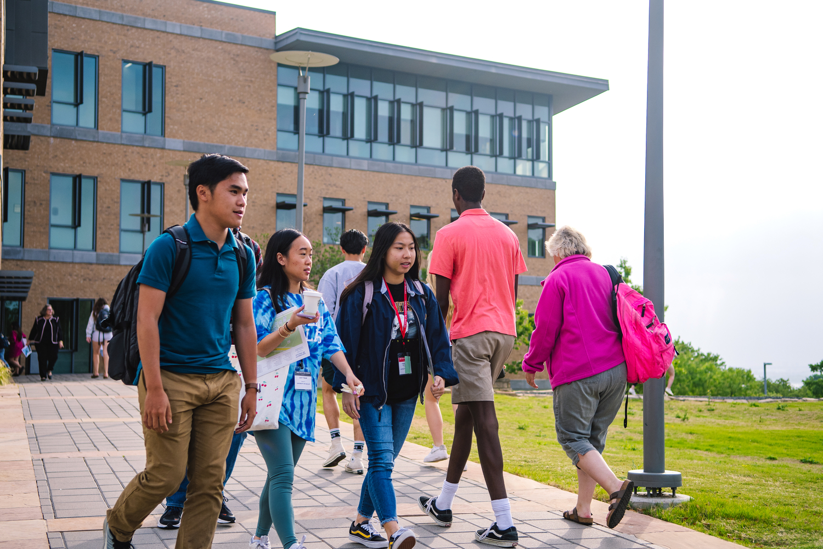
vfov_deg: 25.8
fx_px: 1200
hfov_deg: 37.9
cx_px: 412
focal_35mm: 52
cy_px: 274
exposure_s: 1/1600
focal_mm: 35
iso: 160
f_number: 2.8
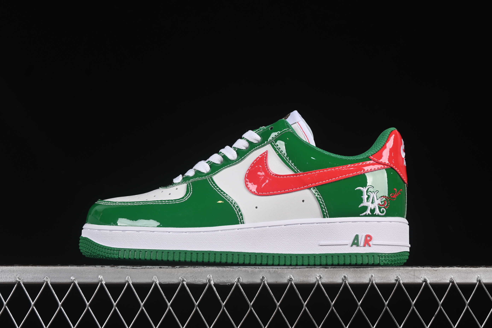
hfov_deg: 27.0
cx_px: 246
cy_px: 164
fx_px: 1025
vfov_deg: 18.2
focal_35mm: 75
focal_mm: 50
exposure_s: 1/80
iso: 160
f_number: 8
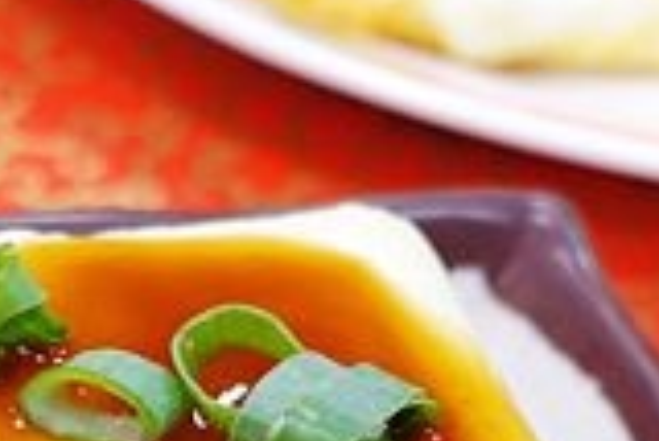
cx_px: -235
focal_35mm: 130
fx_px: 2382
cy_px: 699
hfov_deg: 14.9
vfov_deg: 10.2
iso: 640
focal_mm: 11.81
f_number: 2.8
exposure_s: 1/40
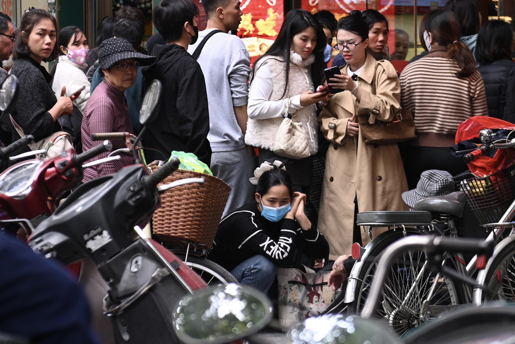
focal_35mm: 105
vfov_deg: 13.0
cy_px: 172
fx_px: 1502
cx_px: 258
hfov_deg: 19.5
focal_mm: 70
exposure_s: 1/400
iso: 500
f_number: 3.5
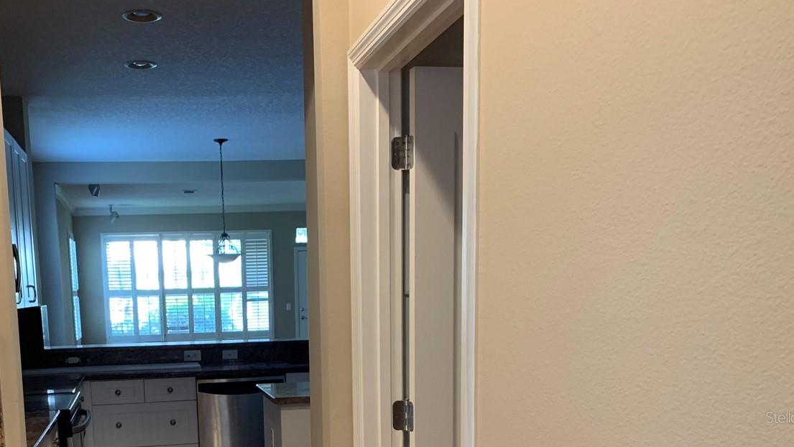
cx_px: 259
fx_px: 863
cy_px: 417
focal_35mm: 41
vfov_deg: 27.8
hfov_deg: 48.5
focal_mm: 4.25
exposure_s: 1/60
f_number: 1.8
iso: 160
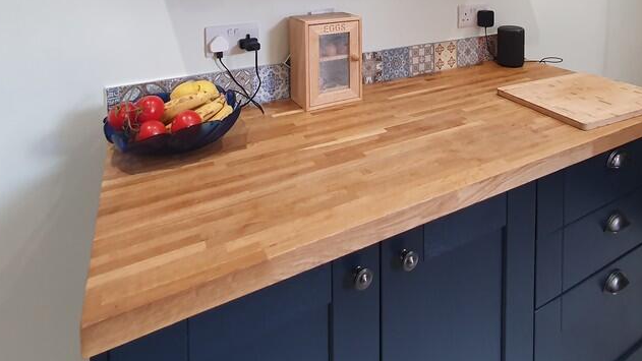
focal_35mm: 23
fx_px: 392
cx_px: 359
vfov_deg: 41.3
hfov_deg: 78.4
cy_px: -20
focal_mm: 1.8
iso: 200
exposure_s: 1/50
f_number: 2.2
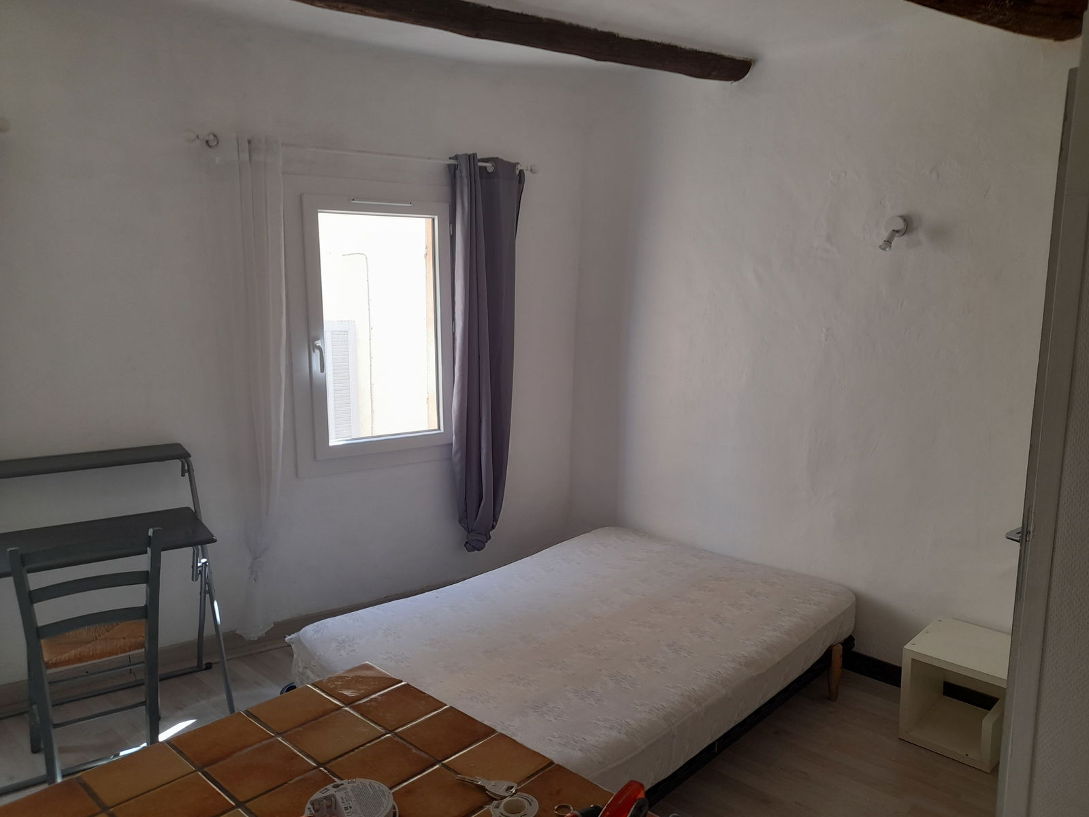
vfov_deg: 54.9
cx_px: 544
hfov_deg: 69.4
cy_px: 408
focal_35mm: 25
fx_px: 786
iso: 50
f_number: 2
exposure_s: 1/50
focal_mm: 4.6
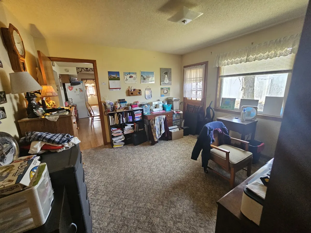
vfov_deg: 89.9
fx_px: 117
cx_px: 156
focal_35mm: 13
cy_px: 116
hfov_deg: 106.2
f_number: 2.2
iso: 250
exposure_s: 1/60
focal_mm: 2.2
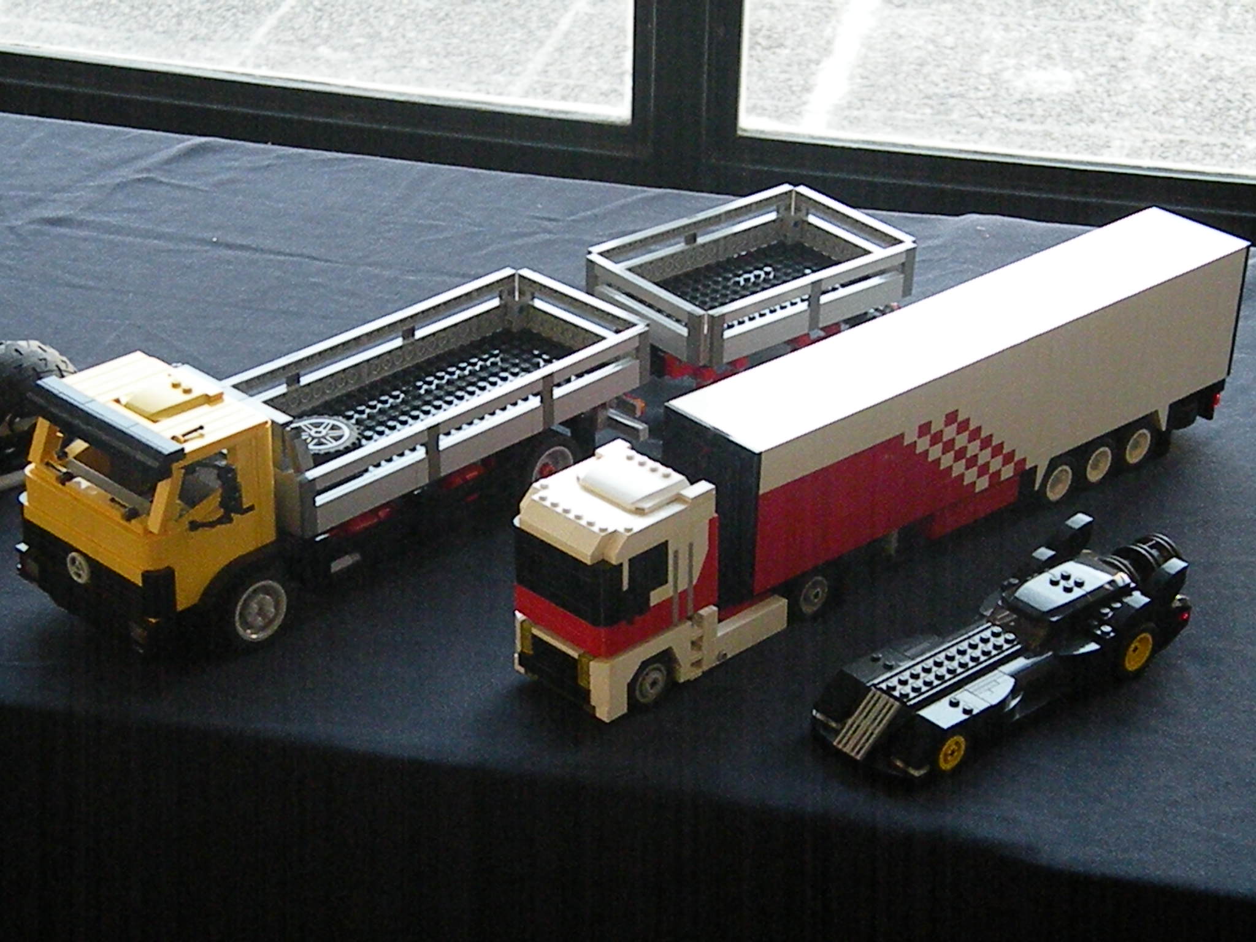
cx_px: 628
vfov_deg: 19.6
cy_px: 471
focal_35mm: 75
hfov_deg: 26.0
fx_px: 2721
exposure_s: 1/320
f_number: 4
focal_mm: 13.4
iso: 1600
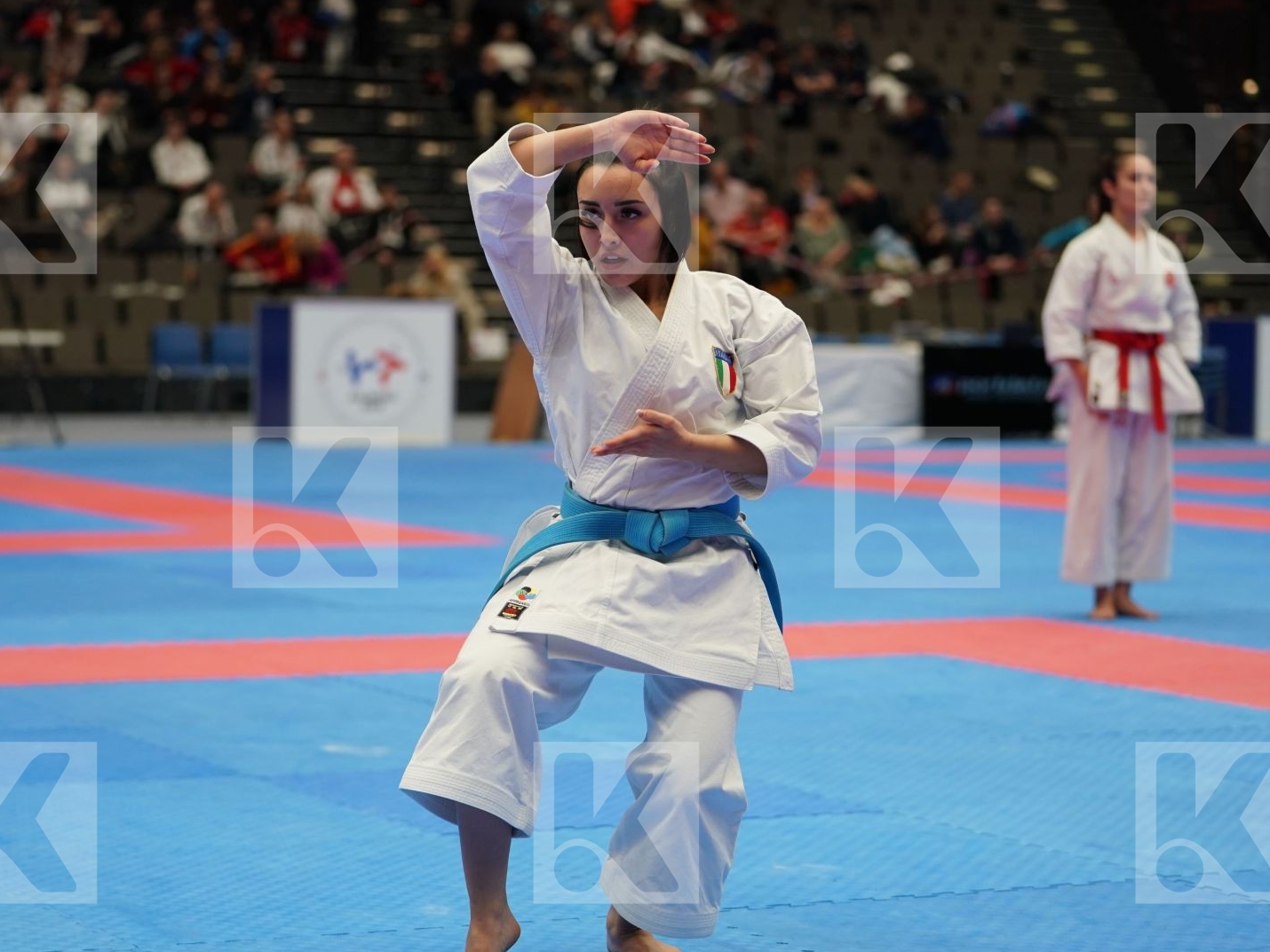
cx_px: 616
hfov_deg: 20.0
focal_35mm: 98
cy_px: 507
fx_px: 3596
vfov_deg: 15.1
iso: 1000
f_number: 2.8
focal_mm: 81
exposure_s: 1/500
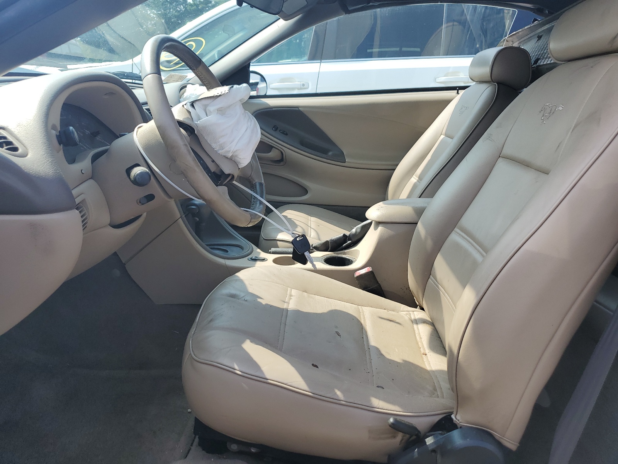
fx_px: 464
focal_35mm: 26
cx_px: 309
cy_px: 232
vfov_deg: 53.1
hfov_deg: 67.3
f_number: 1.5
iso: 50
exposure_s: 1/833
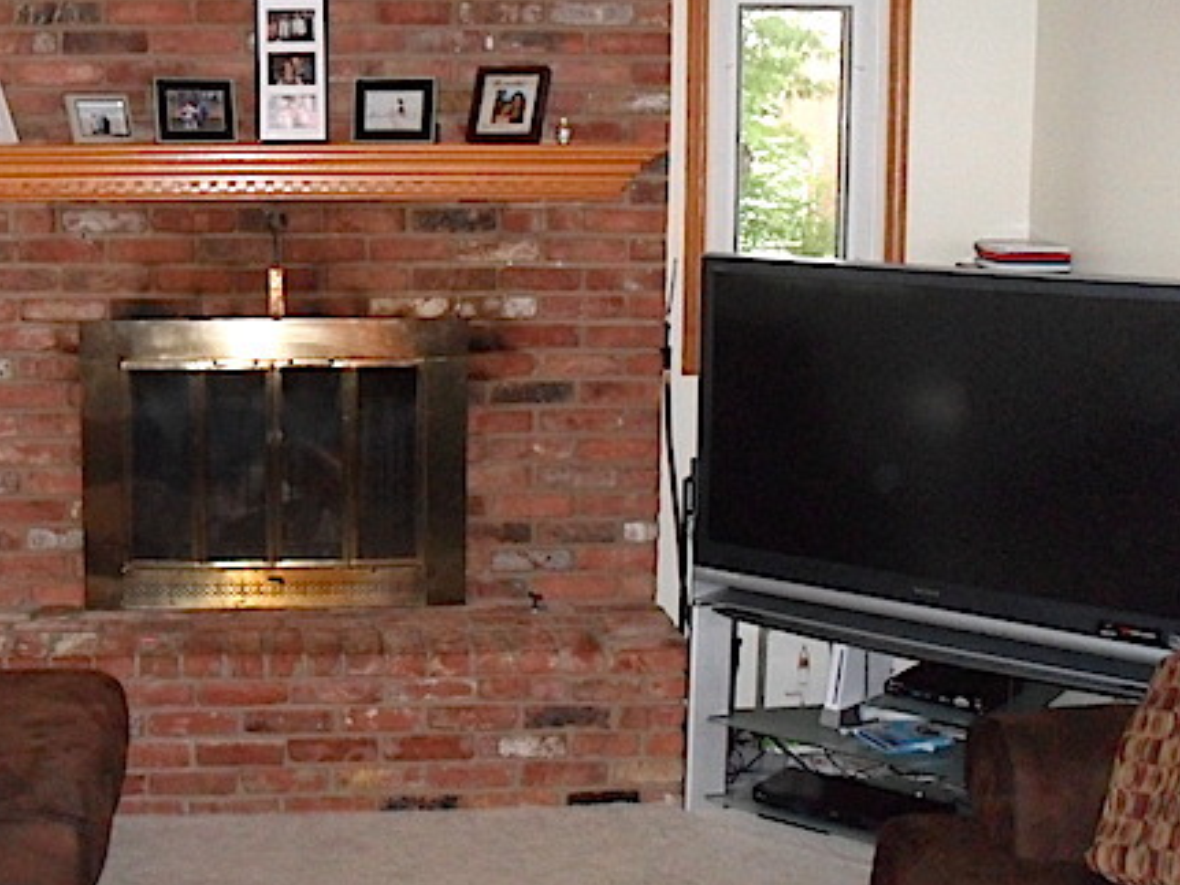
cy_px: 408
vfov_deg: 28.0
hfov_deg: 36.1
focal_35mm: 52
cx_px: 315
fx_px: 1772
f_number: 3
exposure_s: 1/45
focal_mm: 6.3
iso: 320
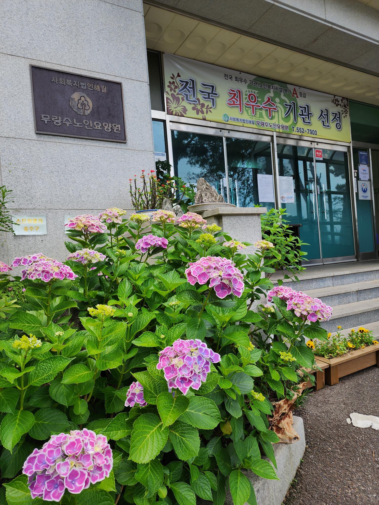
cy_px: 252
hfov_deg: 58.9
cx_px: 190
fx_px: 336
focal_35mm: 23
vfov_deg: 73.9
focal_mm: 6.4
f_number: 1.8
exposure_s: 1/227
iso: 12
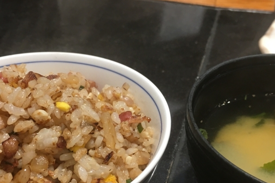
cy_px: 120
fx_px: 397
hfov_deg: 38.1
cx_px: 154
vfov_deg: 25.9
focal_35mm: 52
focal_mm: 4.15
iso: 80
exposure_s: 1/30
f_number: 2.2
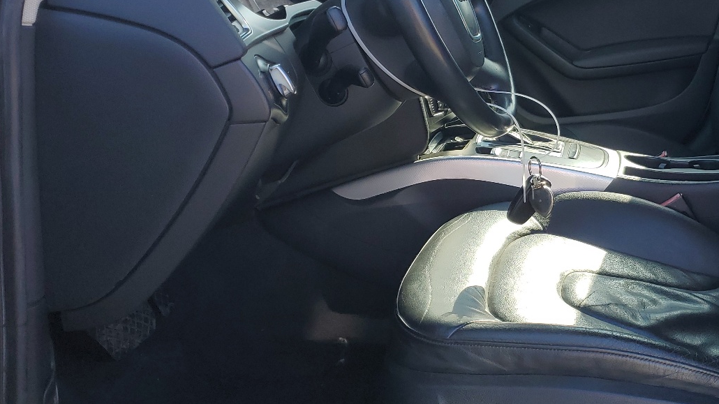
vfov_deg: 27.0
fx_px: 839
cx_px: 549
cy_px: 149
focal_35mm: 44
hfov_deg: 44.7
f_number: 1.5
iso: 50
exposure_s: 1/385
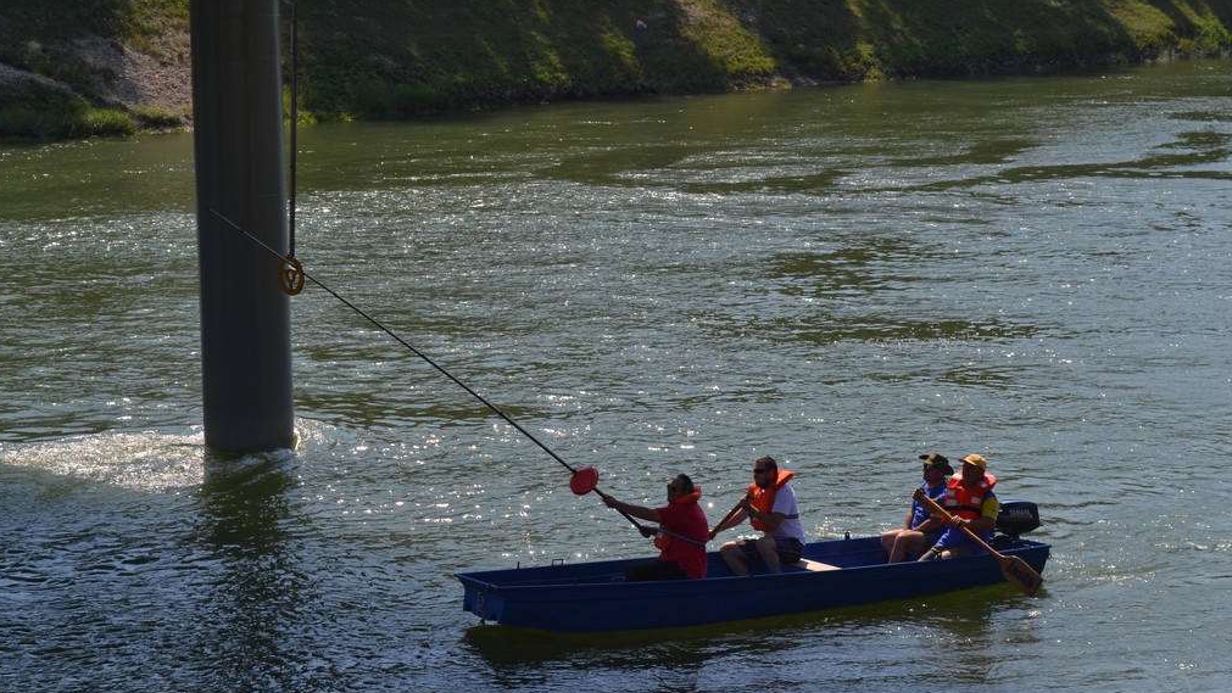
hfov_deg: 24.3
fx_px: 2860
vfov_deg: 13.8
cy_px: 334
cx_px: 609
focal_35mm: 88
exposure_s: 1/250
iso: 100
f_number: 8
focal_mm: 55
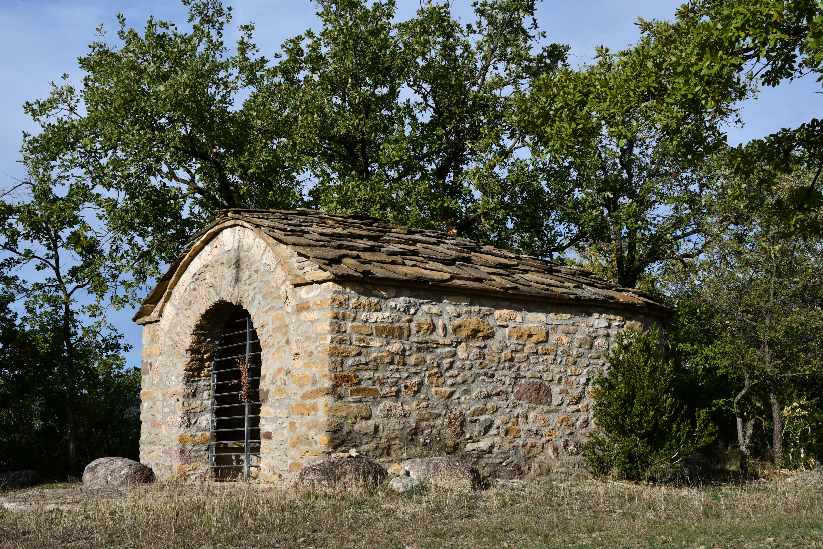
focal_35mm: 51
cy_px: 274
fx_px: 1166
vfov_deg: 26.5
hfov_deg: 38.9
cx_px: 412
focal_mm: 34
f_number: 11
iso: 250
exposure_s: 1/500
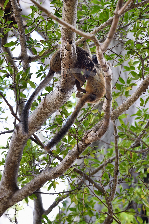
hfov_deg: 6.9
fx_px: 1242
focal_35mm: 200
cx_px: 74
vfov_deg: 10.3
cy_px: 112
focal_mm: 200
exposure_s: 1/400
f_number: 5.6
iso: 800
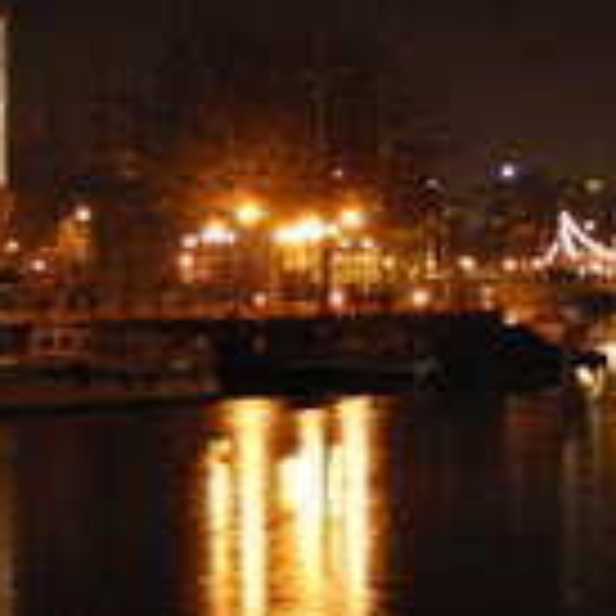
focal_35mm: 179
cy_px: 301
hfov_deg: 9.7
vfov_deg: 9.8
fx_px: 3604
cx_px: 558
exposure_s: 1/4
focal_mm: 24
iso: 1600
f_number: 4.2
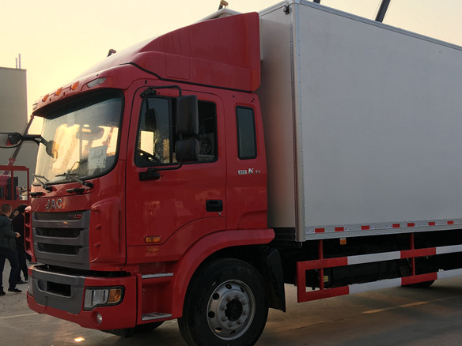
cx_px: 285
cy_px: 195
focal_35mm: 43
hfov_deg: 43.6
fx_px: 574
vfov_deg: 33.6
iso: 25
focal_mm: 4.15
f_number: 2.2
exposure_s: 1/458
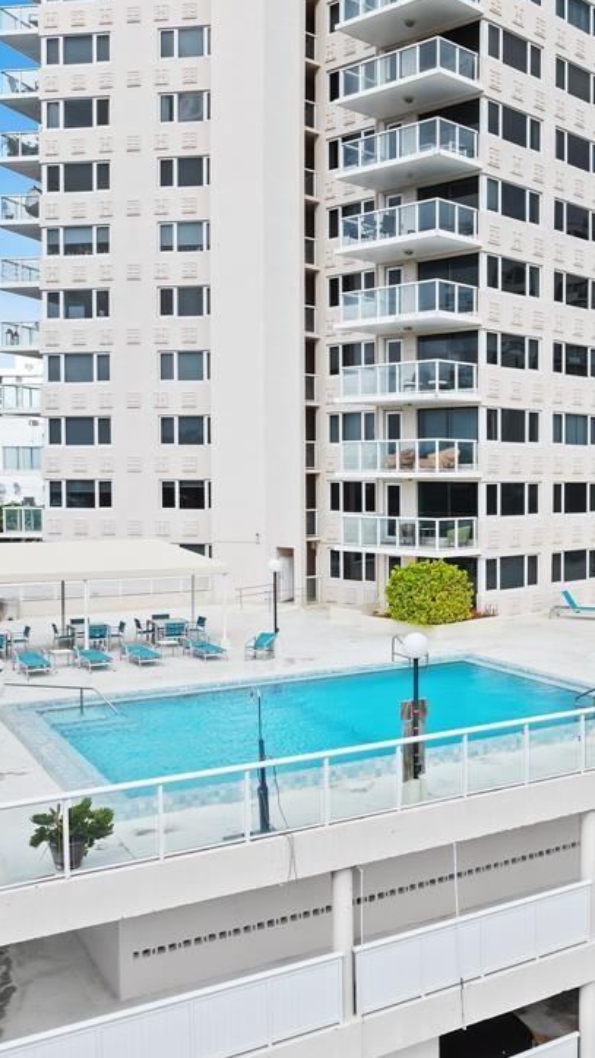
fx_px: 1037
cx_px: 583
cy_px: 531
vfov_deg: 54.0
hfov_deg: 30.0
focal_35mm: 37
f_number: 2.8
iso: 100
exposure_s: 1/1000
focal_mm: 12.29
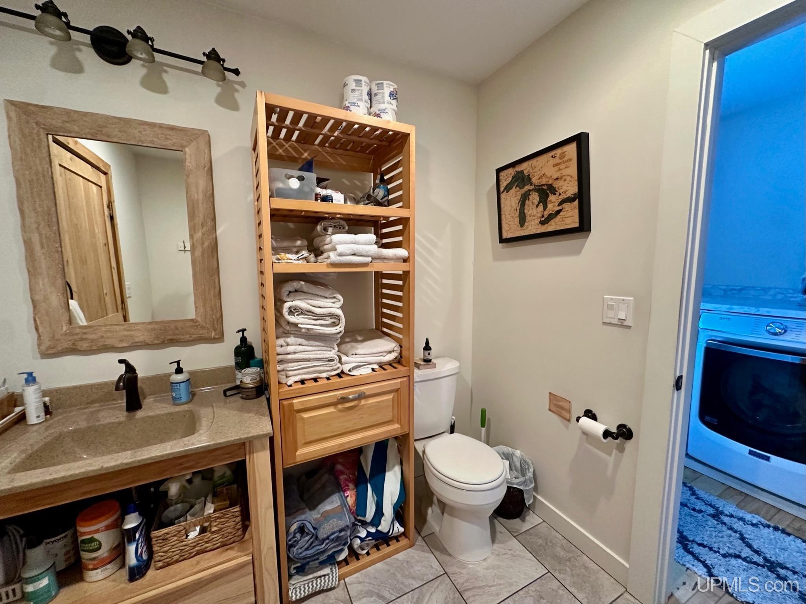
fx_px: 326
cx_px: 403
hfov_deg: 102.1
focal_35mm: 14
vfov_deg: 85.7
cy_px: 302
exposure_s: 1/60
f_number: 2.2
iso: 400
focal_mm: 2.22
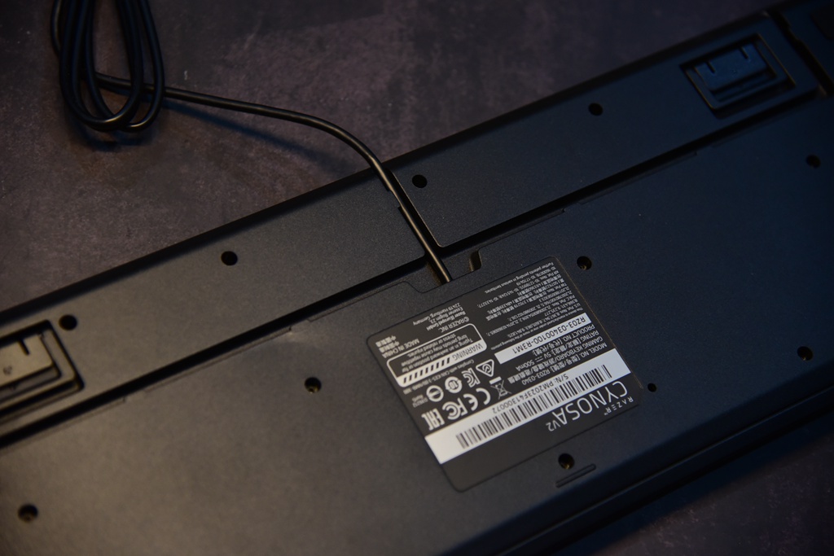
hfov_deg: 22.1
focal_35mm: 92
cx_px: 417
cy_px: 278
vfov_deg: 14.9
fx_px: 2131
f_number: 4
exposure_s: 1/40
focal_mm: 92
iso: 1600
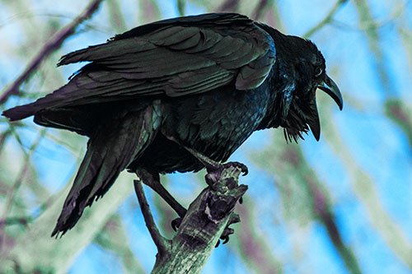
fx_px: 8008
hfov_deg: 2.9
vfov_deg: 2.0
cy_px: 137
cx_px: 206
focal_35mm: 700
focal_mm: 700
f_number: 11
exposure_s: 1/800
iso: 3600
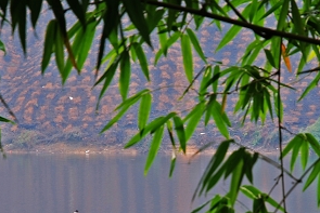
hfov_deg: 7.7
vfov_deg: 5.1
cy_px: 190
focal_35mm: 267
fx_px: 2374
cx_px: 202
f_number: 4.5
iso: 100
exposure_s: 1/60
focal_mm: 70
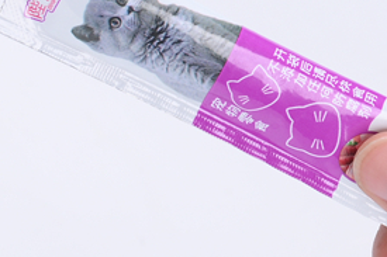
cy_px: 60
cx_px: 273
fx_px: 4695
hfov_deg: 4.7
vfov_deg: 3.1
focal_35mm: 437
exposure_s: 1/125
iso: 125
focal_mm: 120
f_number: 11
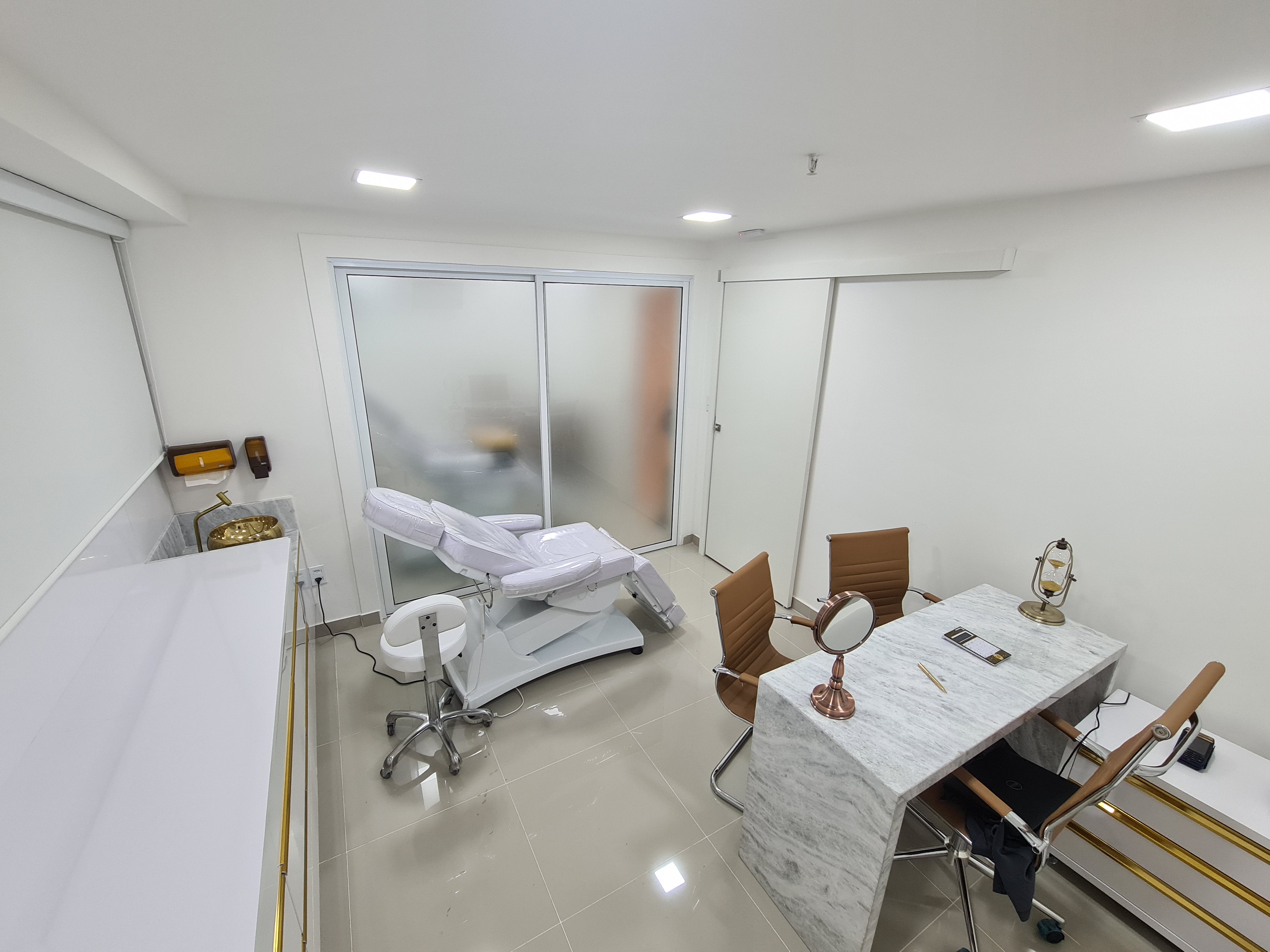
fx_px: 477
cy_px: 476
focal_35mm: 13
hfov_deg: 106.2
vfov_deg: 89.9
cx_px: 635
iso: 160
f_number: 2.2
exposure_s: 1/60
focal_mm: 2.22
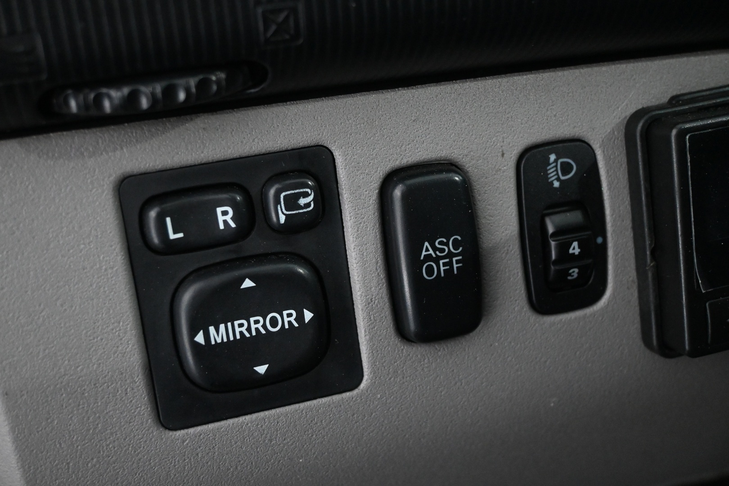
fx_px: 911
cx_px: 364
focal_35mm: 45
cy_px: 243
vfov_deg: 29.9
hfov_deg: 43.6
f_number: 4.8
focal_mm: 30
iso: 4500
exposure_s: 1/50
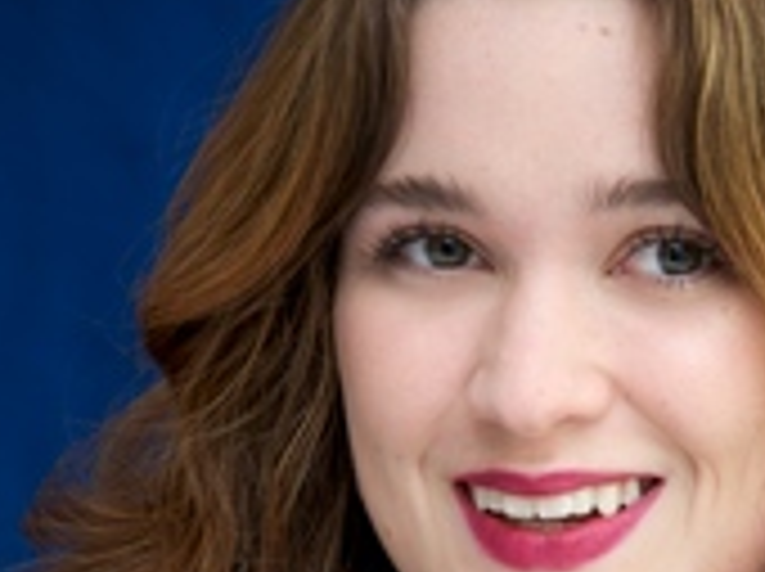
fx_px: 12491
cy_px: 527
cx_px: 562
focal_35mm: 566
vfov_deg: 2.6
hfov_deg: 3.5
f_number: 5.6
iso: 500
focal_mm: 250
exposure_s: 1/60
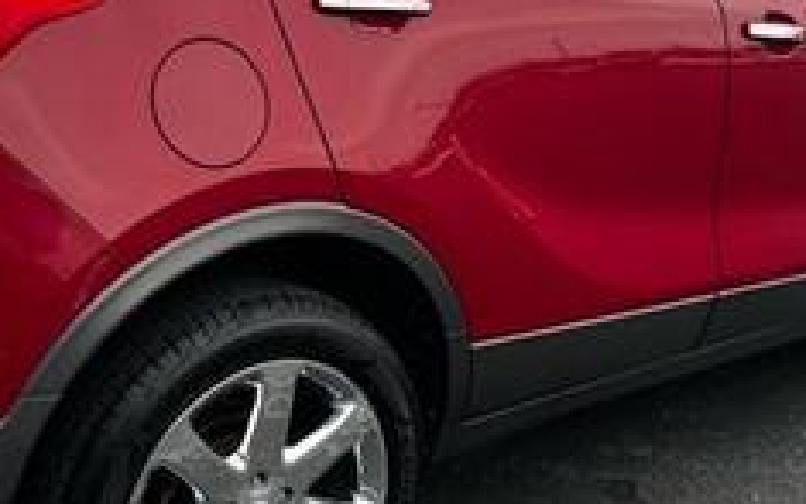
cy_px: 199
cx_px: 309
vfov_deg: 22.0
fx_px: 1296
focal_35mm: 59
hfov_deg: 34.4
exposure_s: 1/411
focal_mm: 5.7
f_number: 1.5
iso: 50
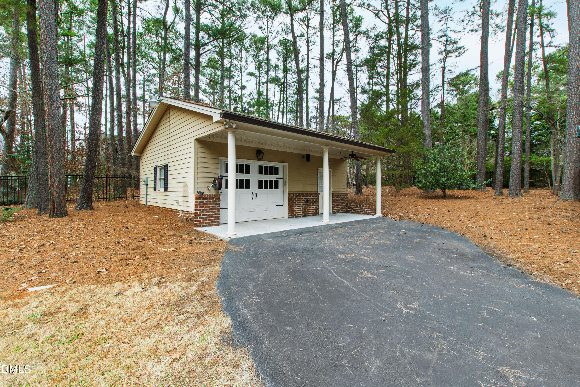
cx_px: 290
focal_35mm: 15
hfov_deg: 100.4
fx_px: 242
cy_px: 194
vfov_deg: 77.3
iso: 200
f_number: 8
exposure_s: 1/40
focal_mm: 10
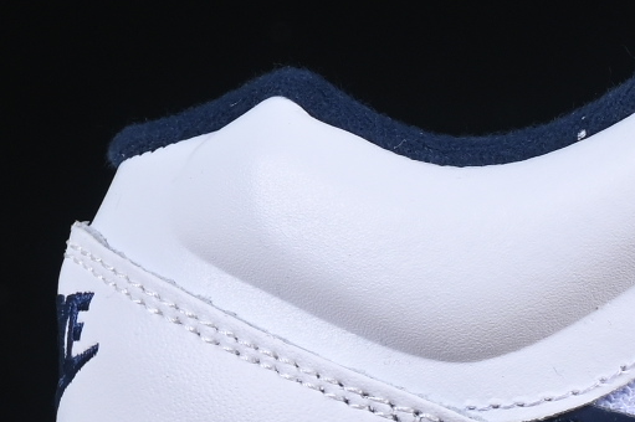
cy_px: 245
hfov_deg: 5.0
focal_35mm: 409
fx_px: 7209
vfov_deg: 3.4
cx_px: 1163
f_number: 8
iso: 160
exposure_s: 1/80
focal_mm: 50
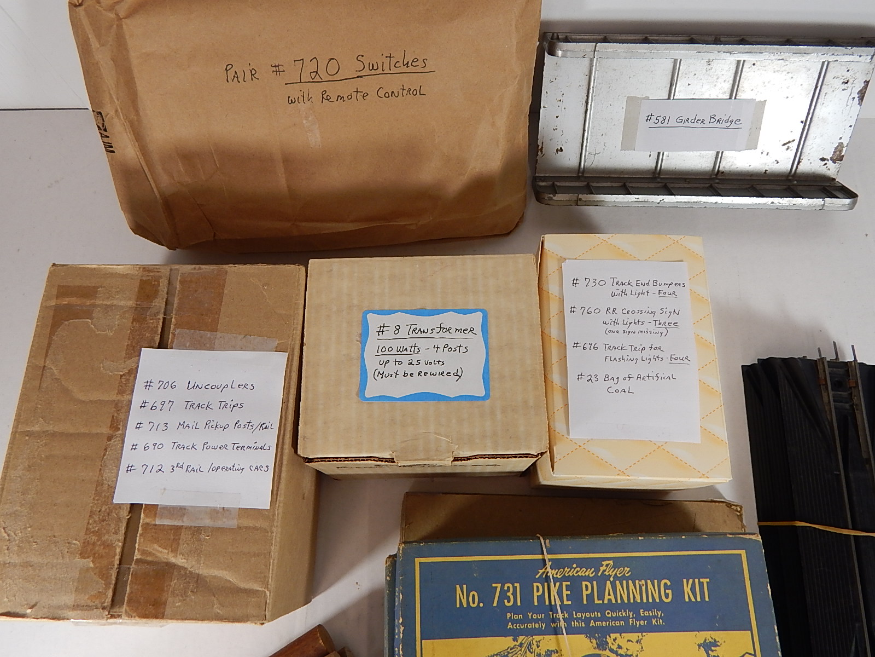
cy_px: 328
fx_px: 632
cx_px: 438
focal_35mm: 25
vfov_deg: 54.9
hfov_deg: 69.4
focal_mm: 4.5
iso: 125
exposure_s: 1/50
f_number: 3.1
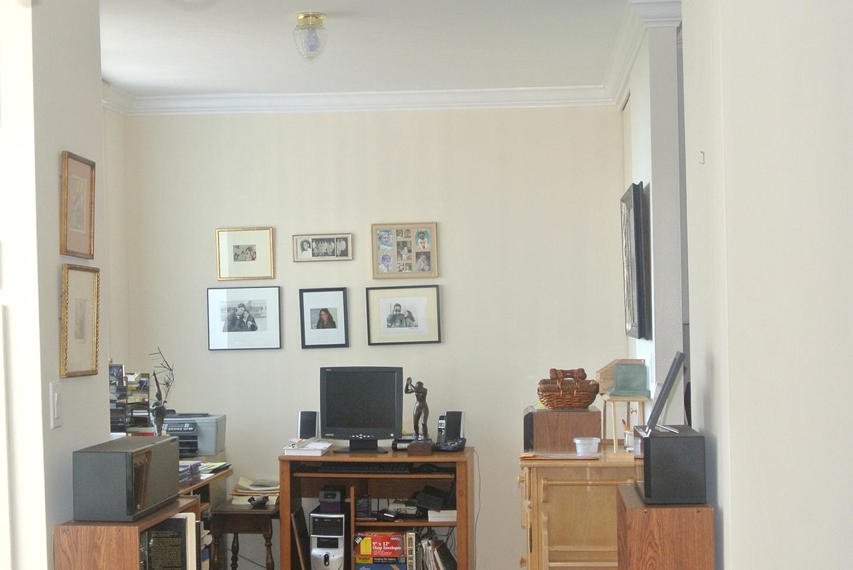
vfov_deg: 21.9
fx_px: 1470
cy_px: 354
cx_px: 334
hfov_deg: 32.2
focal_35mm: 62
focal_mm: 16.3
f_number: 4.2
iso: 360
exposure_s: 1/60
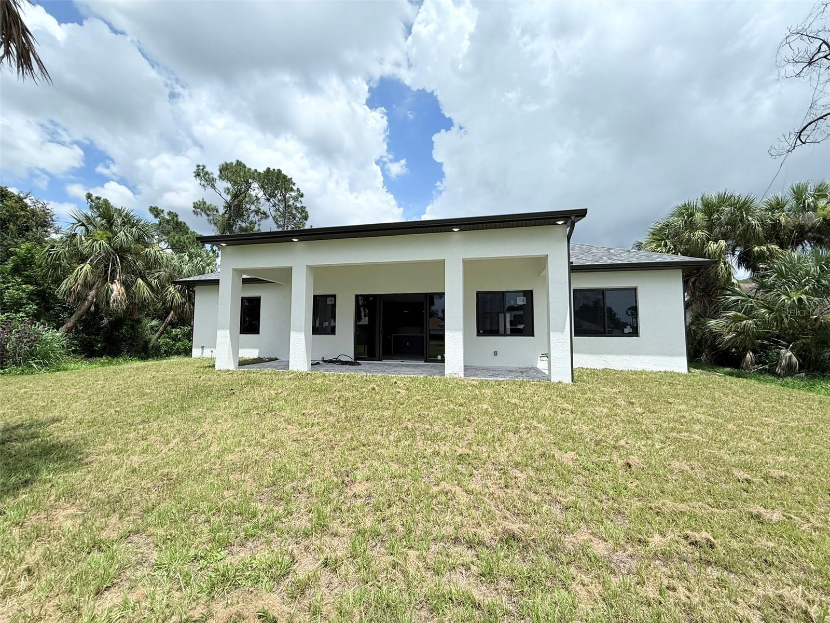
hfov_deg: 102.1
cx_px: 415
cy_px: 312
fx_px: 336
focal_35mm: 14
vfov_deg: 85.7
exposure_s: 1/2165
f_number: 2.2
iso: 50
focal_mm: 2.22
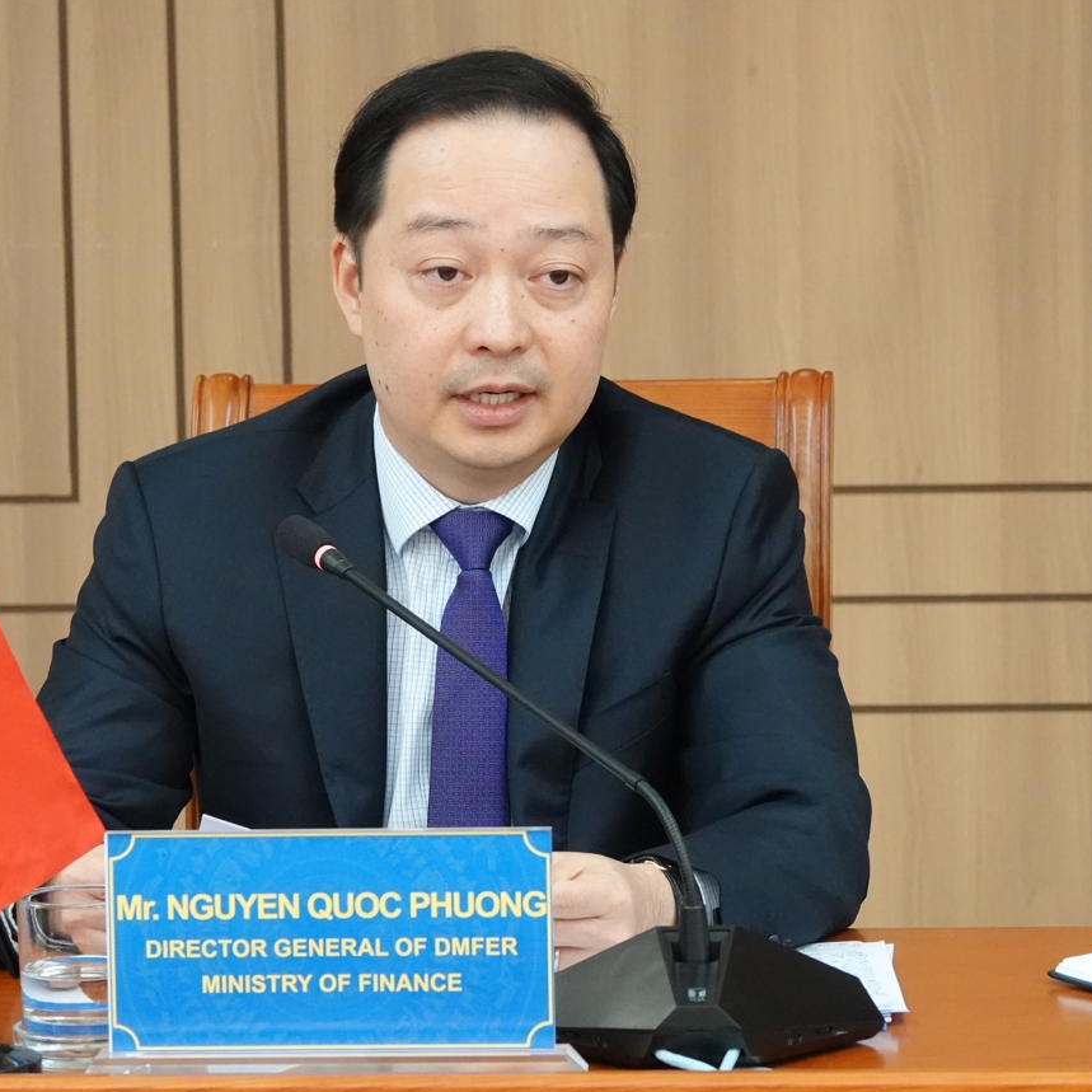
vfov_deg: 9.4
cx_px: 586
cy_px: 503
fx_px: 6638
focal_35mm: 186
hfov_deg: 9.4
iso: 2000
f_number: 4
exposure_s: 1/250
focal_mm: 46.41
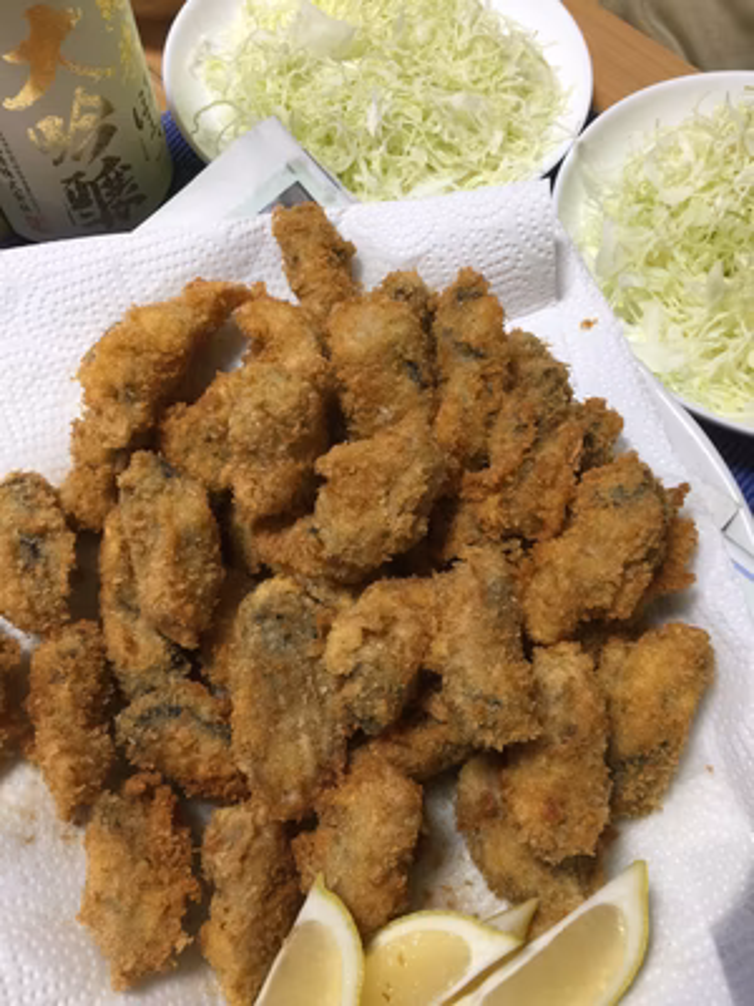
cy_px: 503
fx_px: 842
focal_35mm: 29
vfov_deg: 61.7
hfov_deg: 48.2
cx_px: 377
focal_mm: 4.15
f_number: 2.2
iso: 32
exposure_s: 1/15
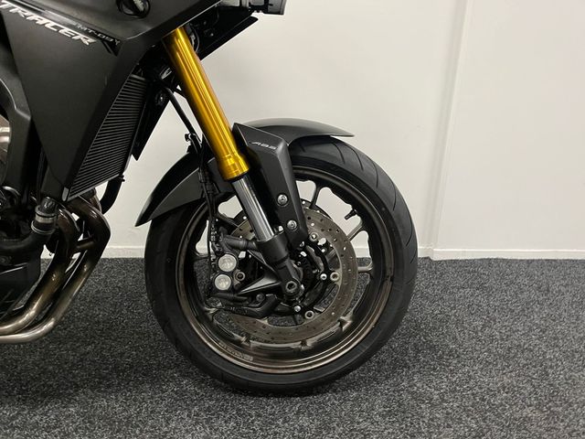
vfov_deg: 53.1
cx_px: 292
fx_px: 439
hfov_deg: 67.3
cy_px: 220
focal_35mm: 26
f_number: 1.6
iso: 160
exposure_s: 1/50
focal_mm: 5.1
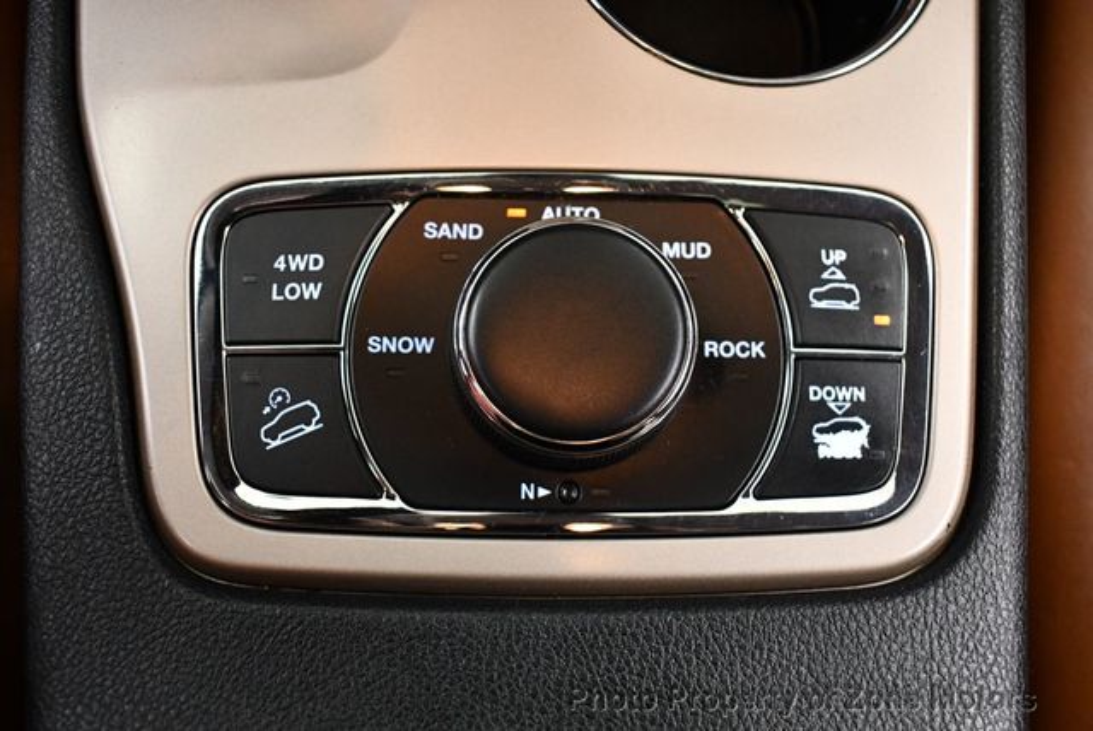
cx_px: 546
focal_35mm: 36
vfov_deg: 36.9
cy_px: 366
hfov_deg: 53.1
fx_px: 1094
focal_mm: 18
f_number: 3.5
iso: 3200
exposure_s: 1/125
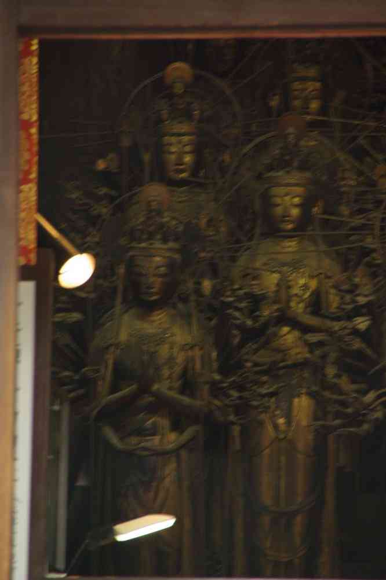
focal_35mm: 375
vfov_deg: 5.5
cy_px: 290
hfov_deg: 3.7
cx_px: 193
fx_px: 6043
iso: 400
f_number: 6.3
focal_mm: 250
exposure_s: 1/8
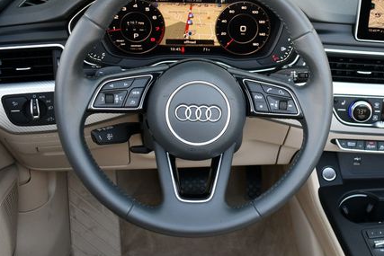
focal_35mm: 54
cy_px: 84
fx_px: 576
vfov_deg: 24.9
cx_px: 285
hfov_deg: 36.1
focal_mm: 18
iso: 450
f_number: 3.5
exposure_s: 1/250
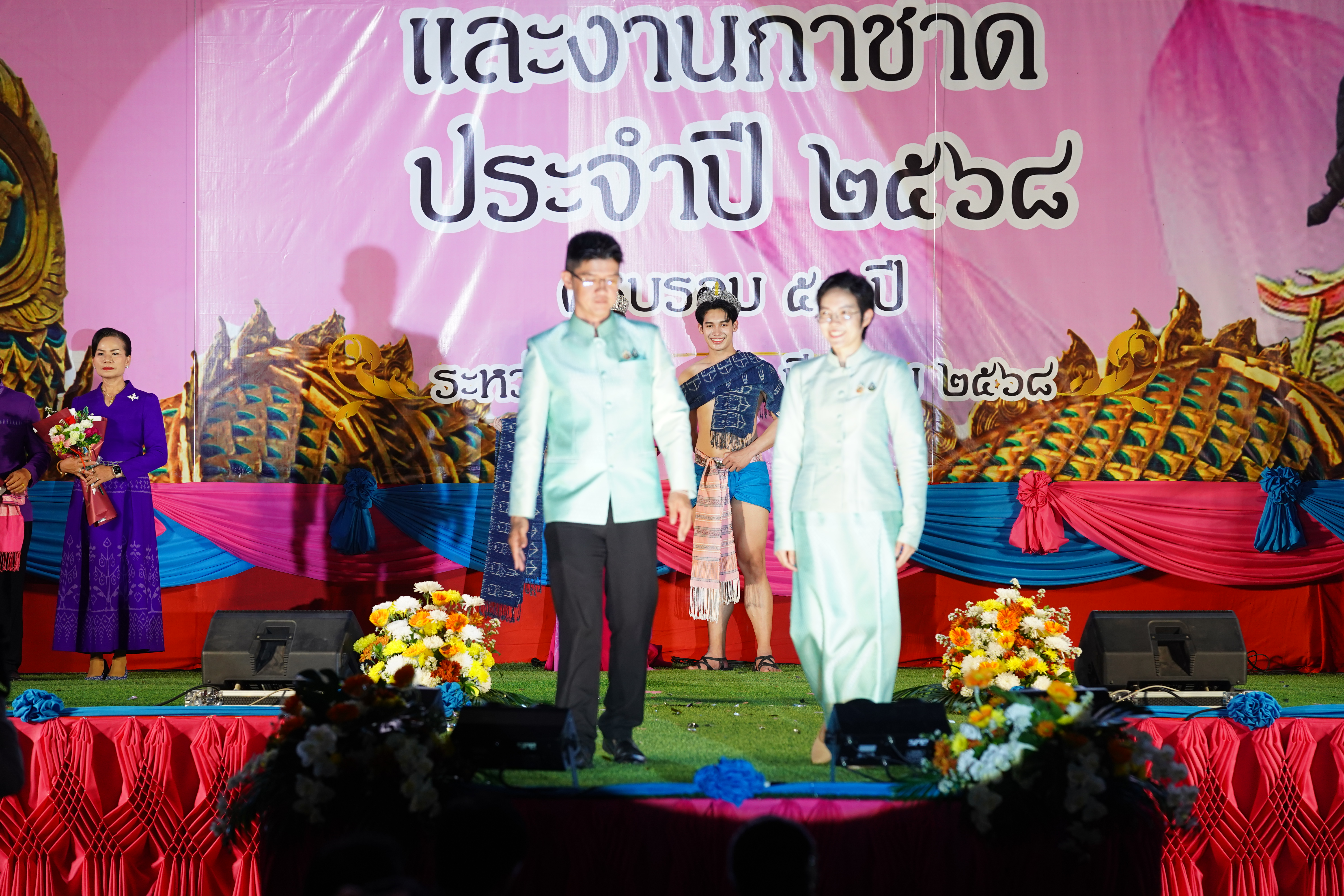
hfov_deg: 14.3
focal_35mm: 143
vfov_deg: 9.6
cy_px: 448
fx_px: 5338
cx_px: 672
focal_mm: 143
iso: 1000
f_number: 4.5
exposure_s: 1/200
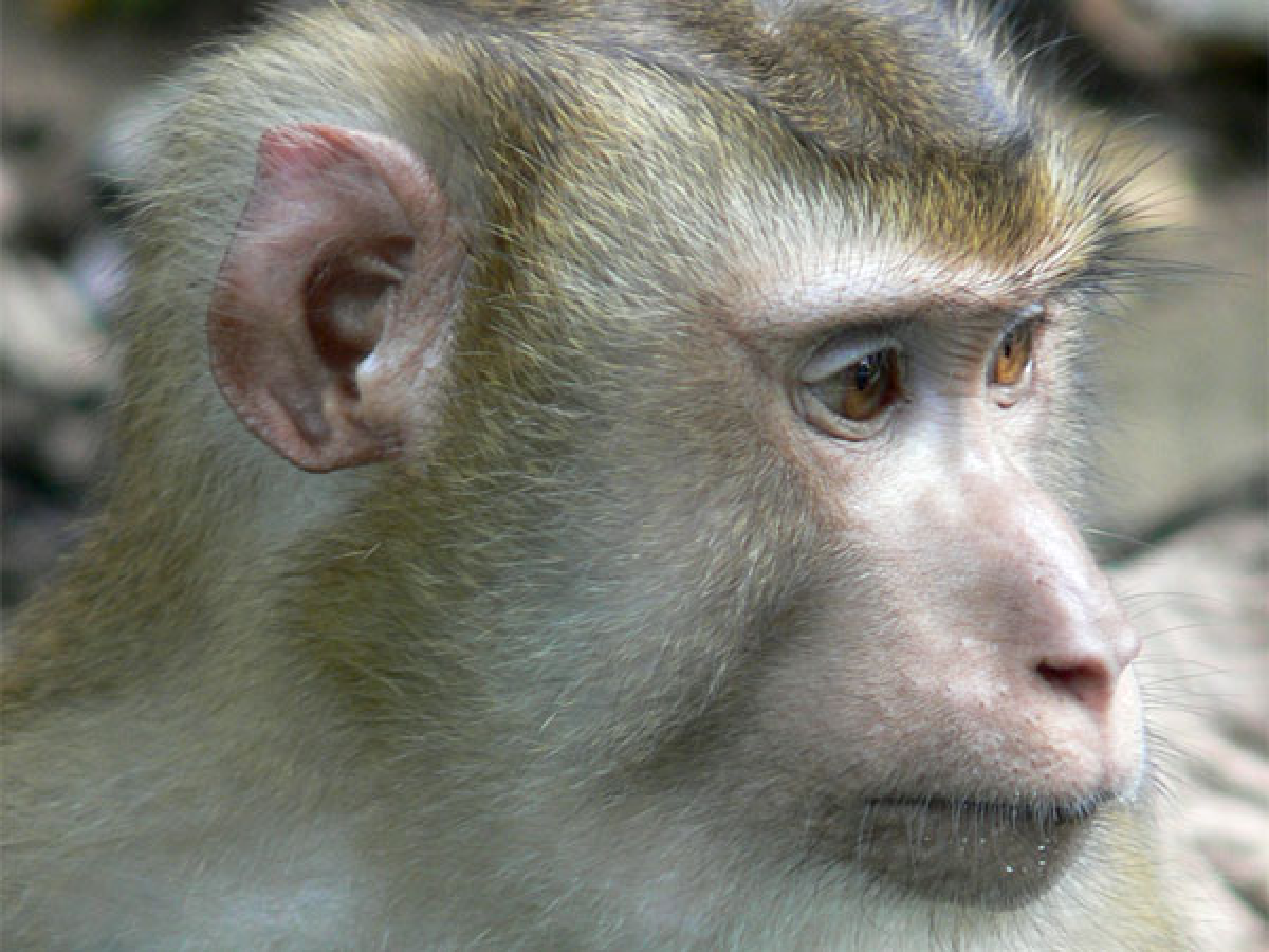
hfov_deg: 5.0
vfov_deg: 3.8
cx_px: 634
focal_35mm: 393
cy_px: 476
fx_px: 14407
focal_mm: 51.7
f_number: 2.8
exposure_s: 1/60
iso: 100
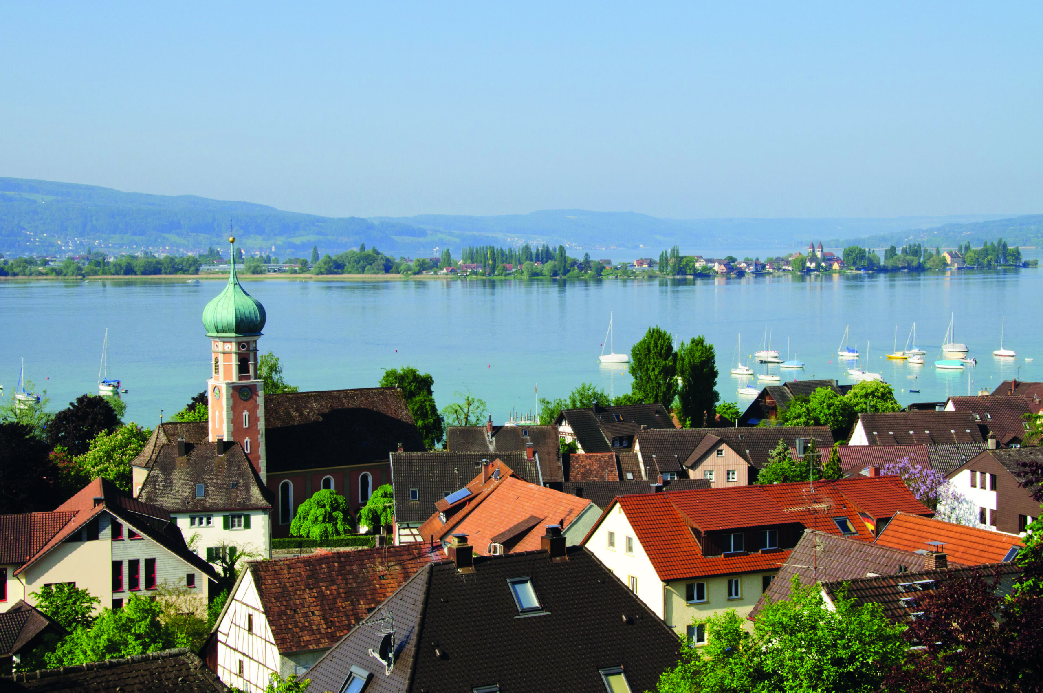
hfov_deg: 33.4
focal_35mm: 60
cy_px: 346
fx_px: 1736
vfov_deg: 22.6
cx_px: 522
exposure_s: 1/160
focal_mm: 40
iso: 400
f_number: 22
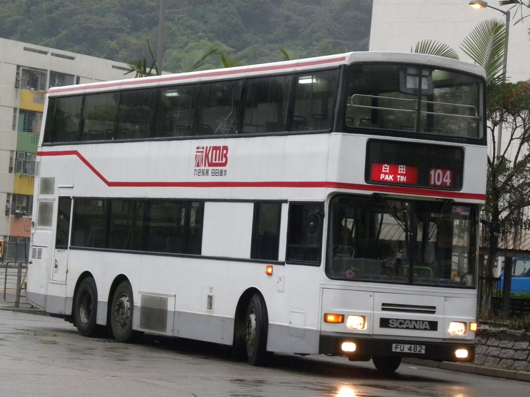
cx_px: 265
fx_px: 1975
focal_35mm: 129
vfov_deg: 11.5
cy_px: 198
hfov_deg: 15.3
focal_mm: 23
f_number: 4.5
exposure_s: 1/53.2
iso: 400
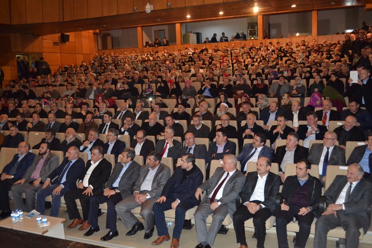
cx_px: 186
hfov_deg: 57.2
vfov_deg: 40.0
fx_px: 341
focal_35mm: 33
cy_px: 124
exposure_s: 1/60
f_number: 4
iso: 3200
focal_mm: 22
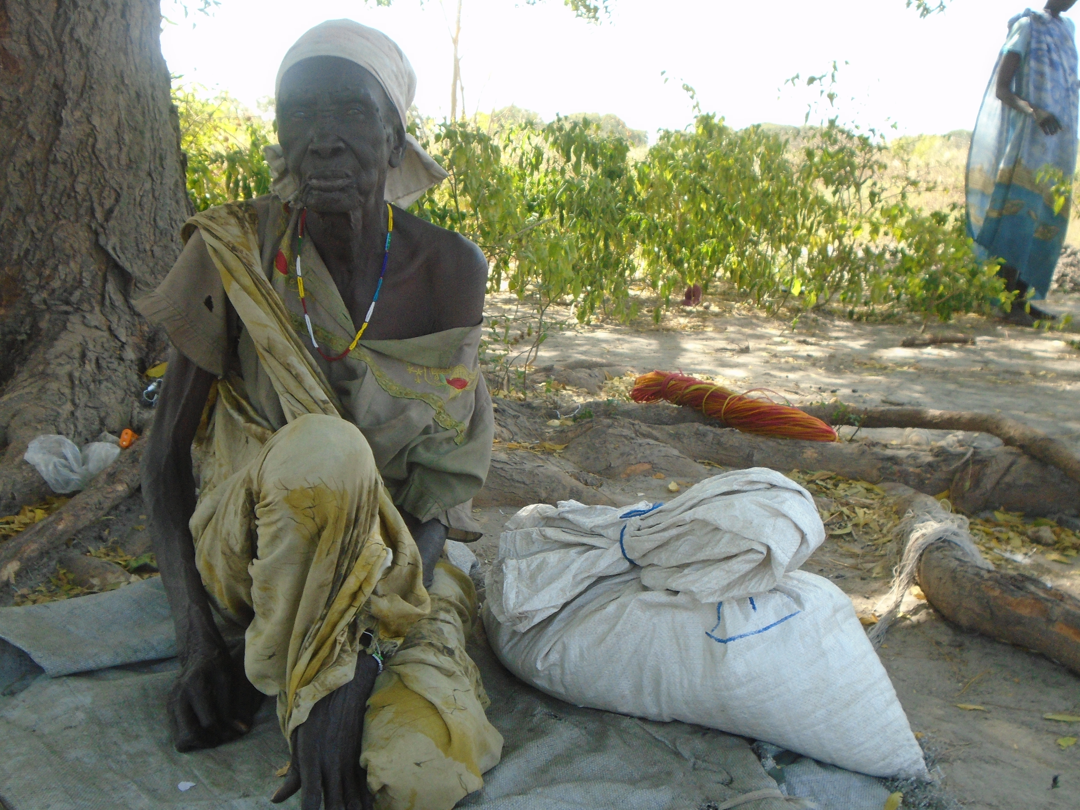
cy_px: 405
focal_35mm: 42
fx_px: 1310
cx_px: 540
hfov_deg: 44.8
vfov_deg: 34.3
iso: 250
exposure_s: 1/250
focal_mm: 7.4
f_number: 4.1
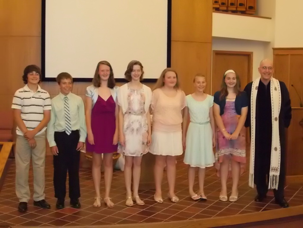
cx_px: 152
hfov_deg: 38.2
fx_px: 438
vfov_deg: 29.1
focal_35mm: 50
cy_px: 114
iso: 800
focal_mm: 9
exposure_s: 1/30
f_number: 4.5
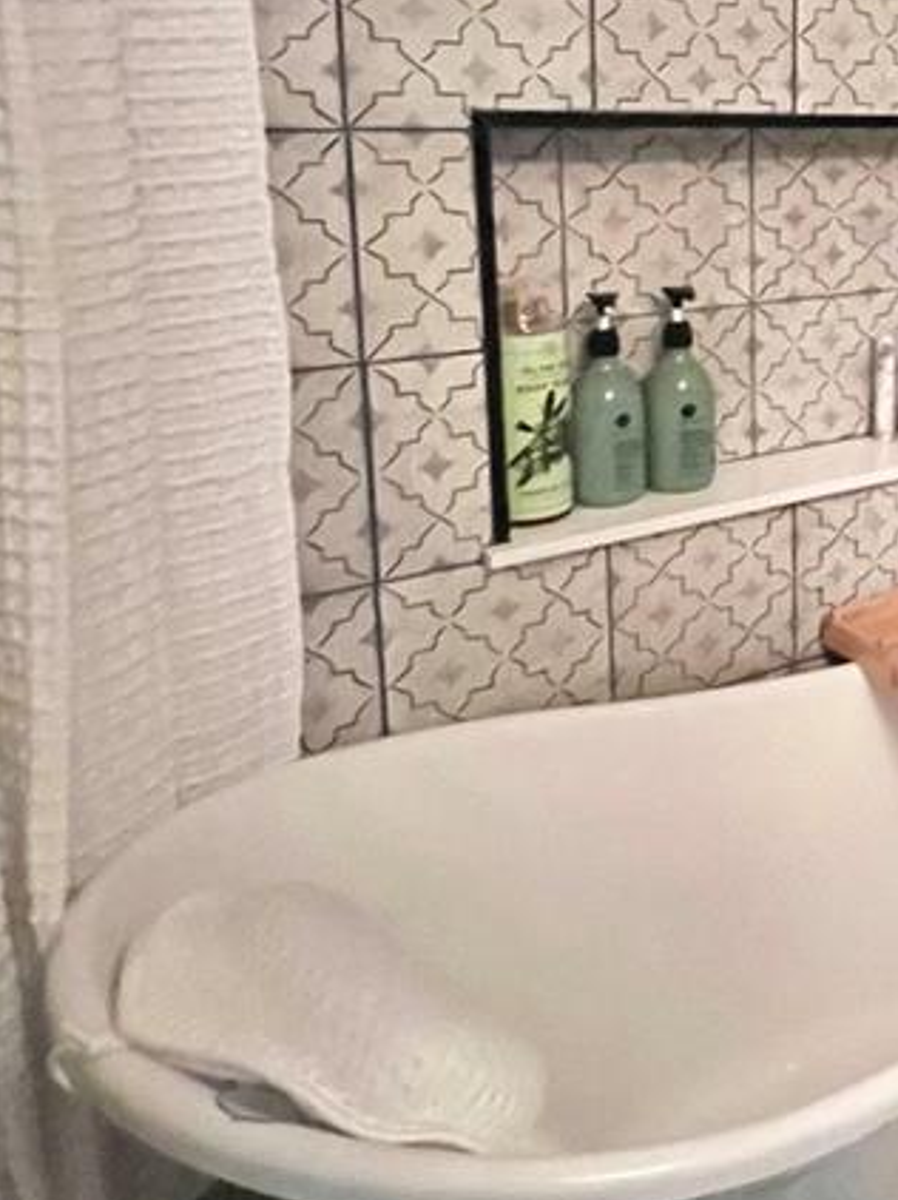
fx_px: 1281
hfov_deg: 28.6
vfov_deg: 48.4
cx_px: 1270
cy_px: 310
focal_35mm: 37
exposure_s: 1/40
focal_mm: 1.57
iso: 1000
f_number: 1.8
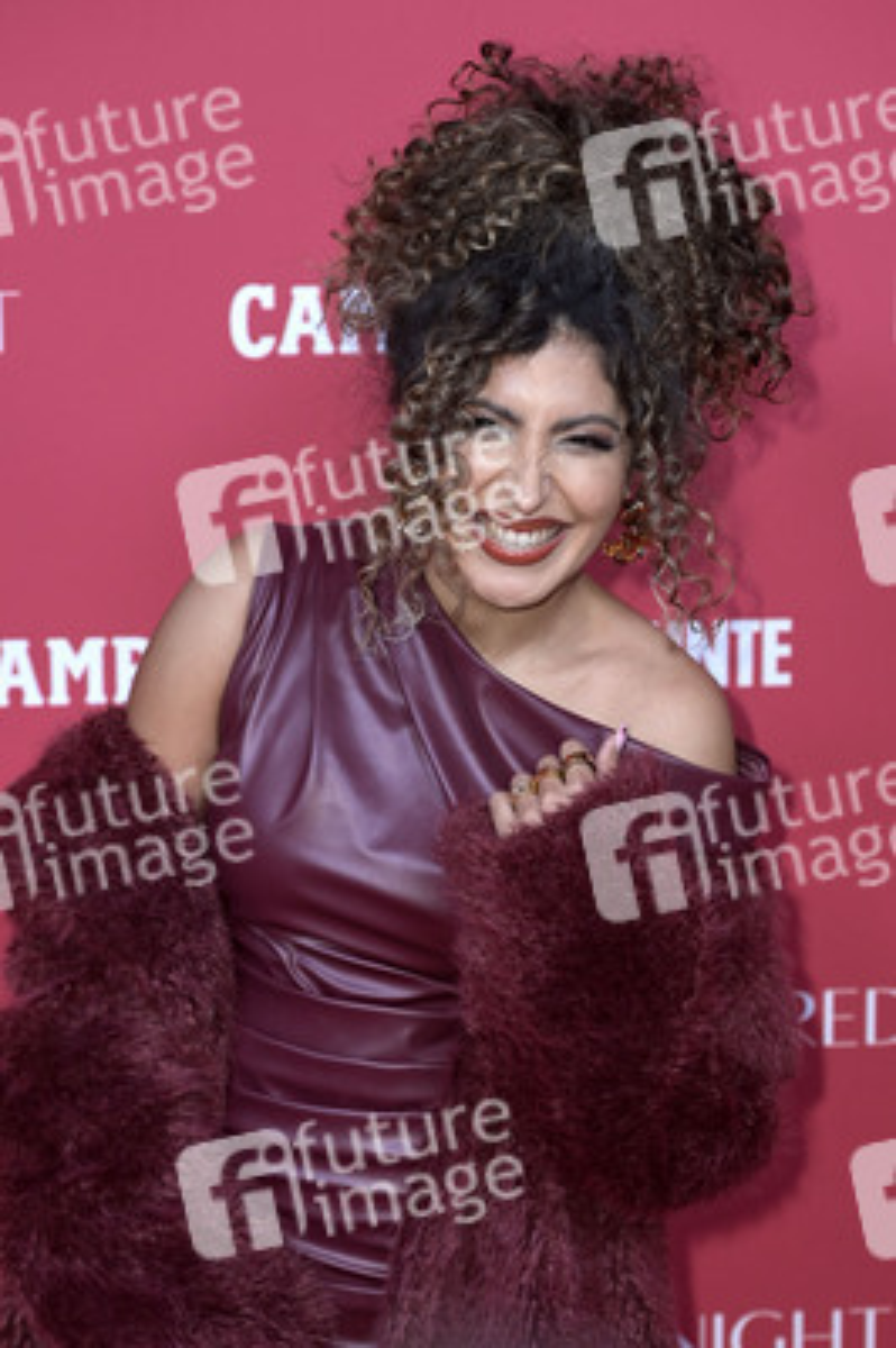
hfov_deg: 12.4
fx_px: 4113
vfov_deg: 18.6
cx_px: 448
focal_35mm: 110
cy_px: 674
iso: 1600
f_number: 5
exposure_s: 1/400
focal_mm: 110
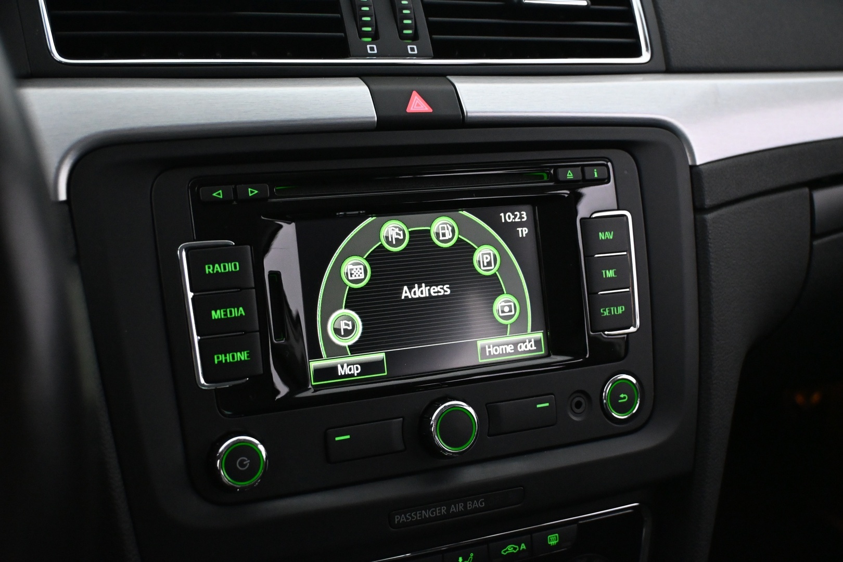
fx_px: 983
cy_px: 281
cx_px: 422
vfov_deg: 31.9
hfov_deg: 46.4
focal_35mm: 42
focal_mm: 28
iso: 4500
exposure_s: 1/60
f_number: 4.5
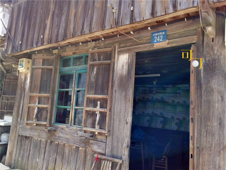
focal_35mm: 31
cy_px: 85
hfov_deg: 58.4
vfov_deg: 45.4
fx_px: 202
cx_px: 113
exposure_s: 1/380
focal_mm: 5.56
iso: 50
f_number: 4
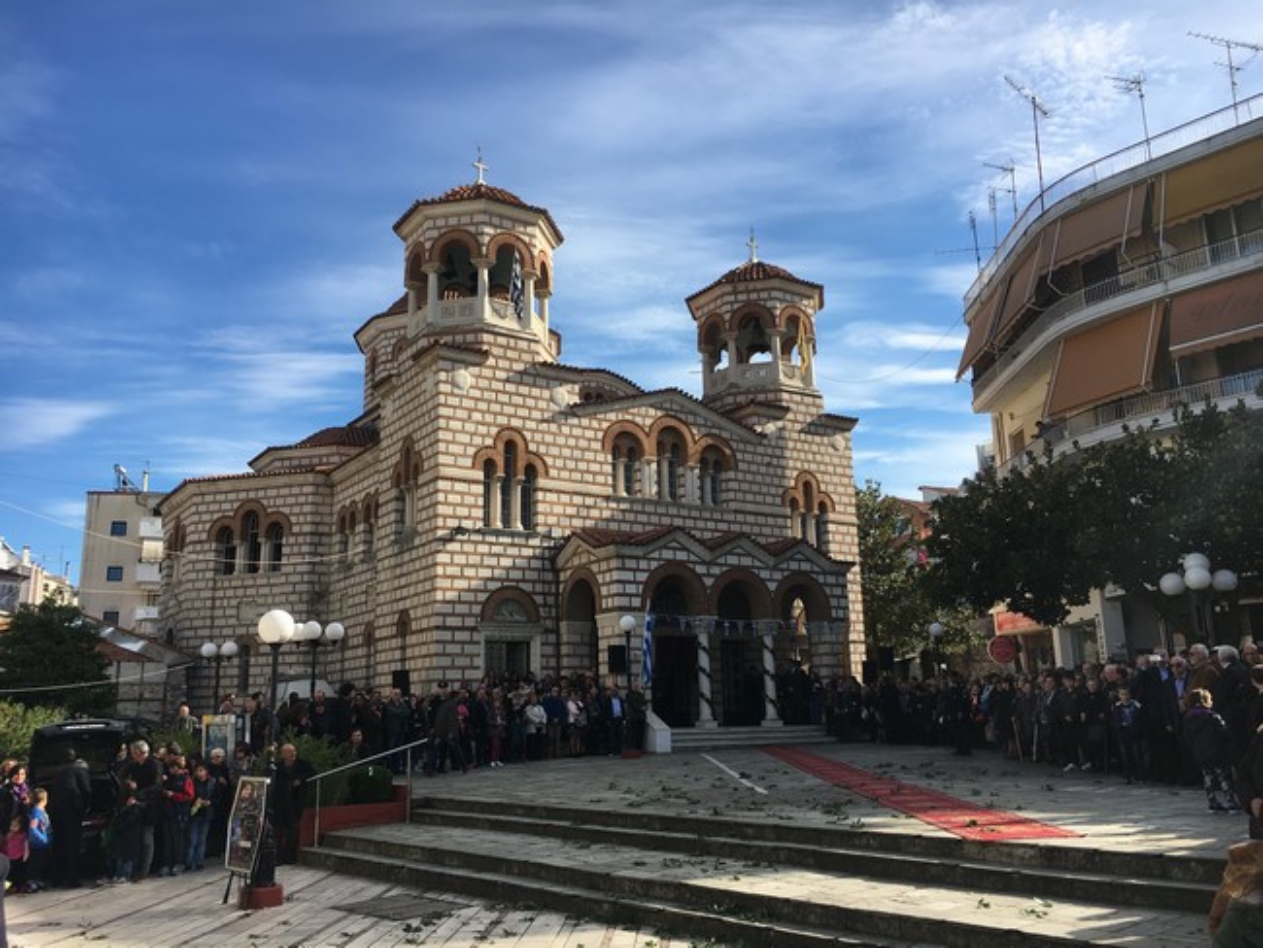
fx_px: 1058
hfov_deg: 61.6
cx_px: 632
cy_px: 474
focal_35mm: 29
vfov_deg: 48.3
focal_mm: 4.15
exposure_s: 1/1304
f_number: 2.2
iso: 25
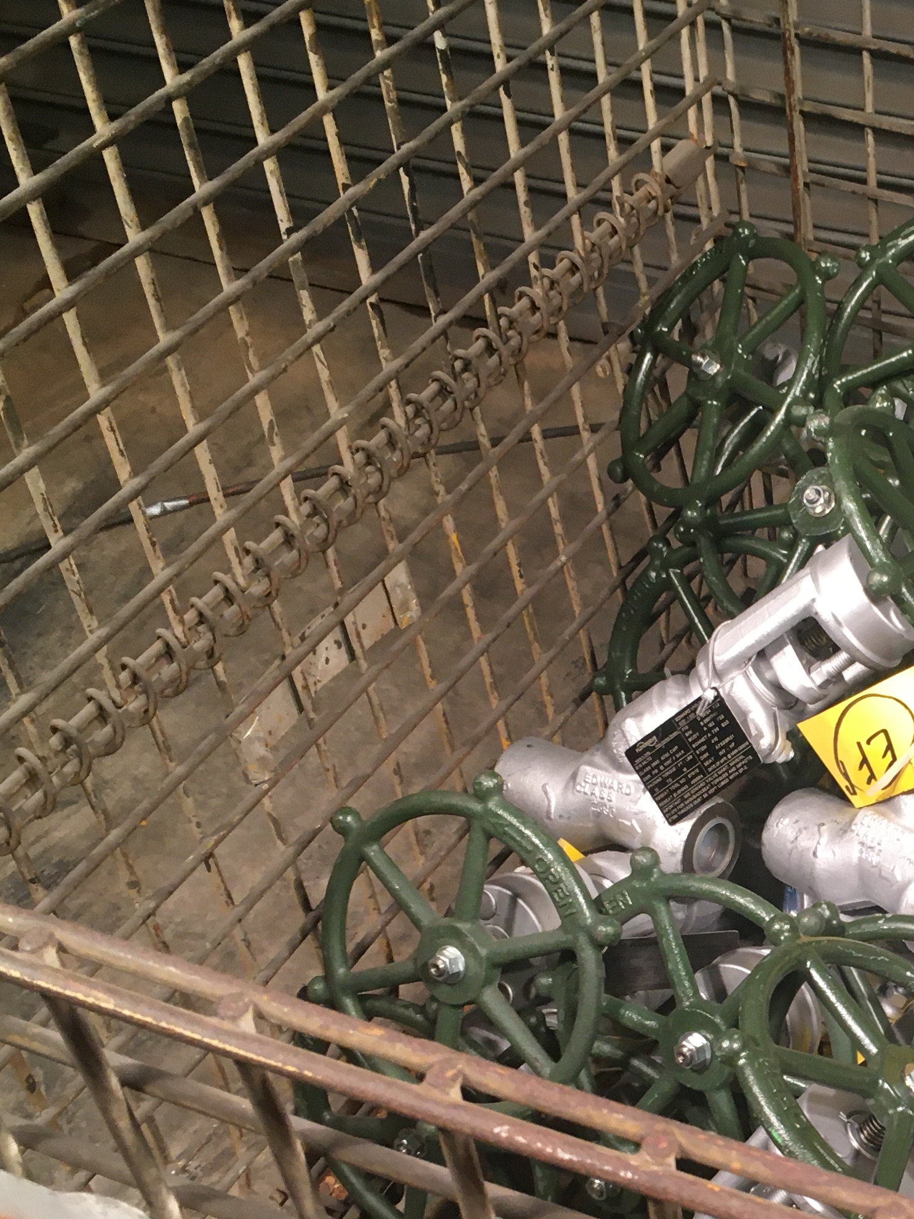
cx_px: 971
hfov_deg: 23.5
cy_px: 912
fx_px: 2078
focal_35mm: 59
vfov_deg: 32.1
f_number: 2.2
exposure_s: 1/30
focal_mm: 4.15
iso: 64
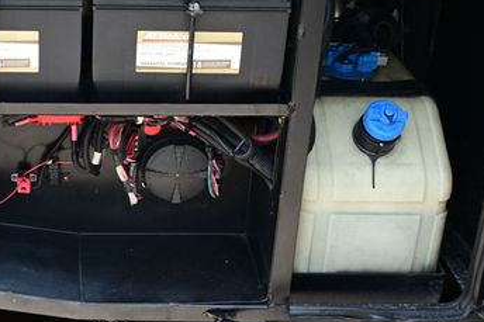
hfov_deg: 29.0
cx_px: 55
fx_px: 900
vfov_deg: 20.1
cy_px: 75
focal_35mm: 67
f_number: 4.2
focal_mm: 24
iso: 100
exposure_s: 1/50
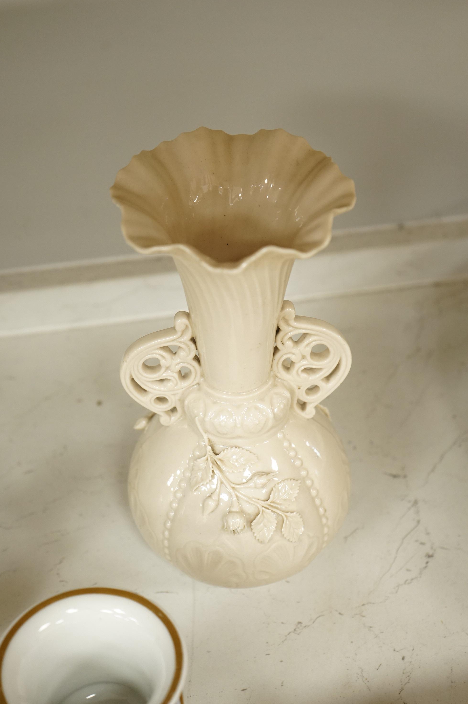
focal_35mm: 53
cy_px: 346
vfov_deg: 37.5
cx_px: 231
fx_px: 1035
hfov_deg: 25.5
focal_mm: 52
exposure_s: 1/100
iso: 2500
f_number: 4.5
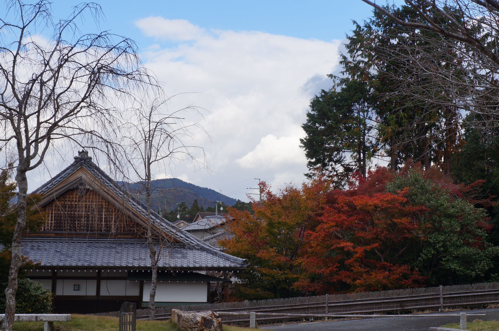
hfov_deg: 29.3
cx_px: 250
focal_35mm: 69
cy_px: 166
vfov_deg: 19.7
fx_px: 955
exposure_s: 1/160
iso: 200
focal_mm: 46
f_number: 13
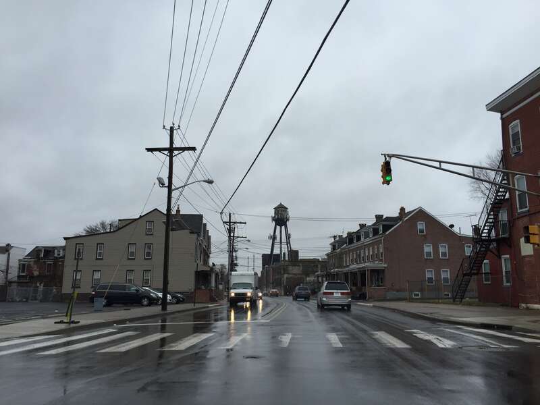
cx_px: 270
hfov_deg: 61.7
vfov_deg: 48.2
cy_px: 202
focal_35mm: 29
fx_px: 452
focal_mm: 4.15
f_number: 2.2
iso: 32
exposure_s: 1/706
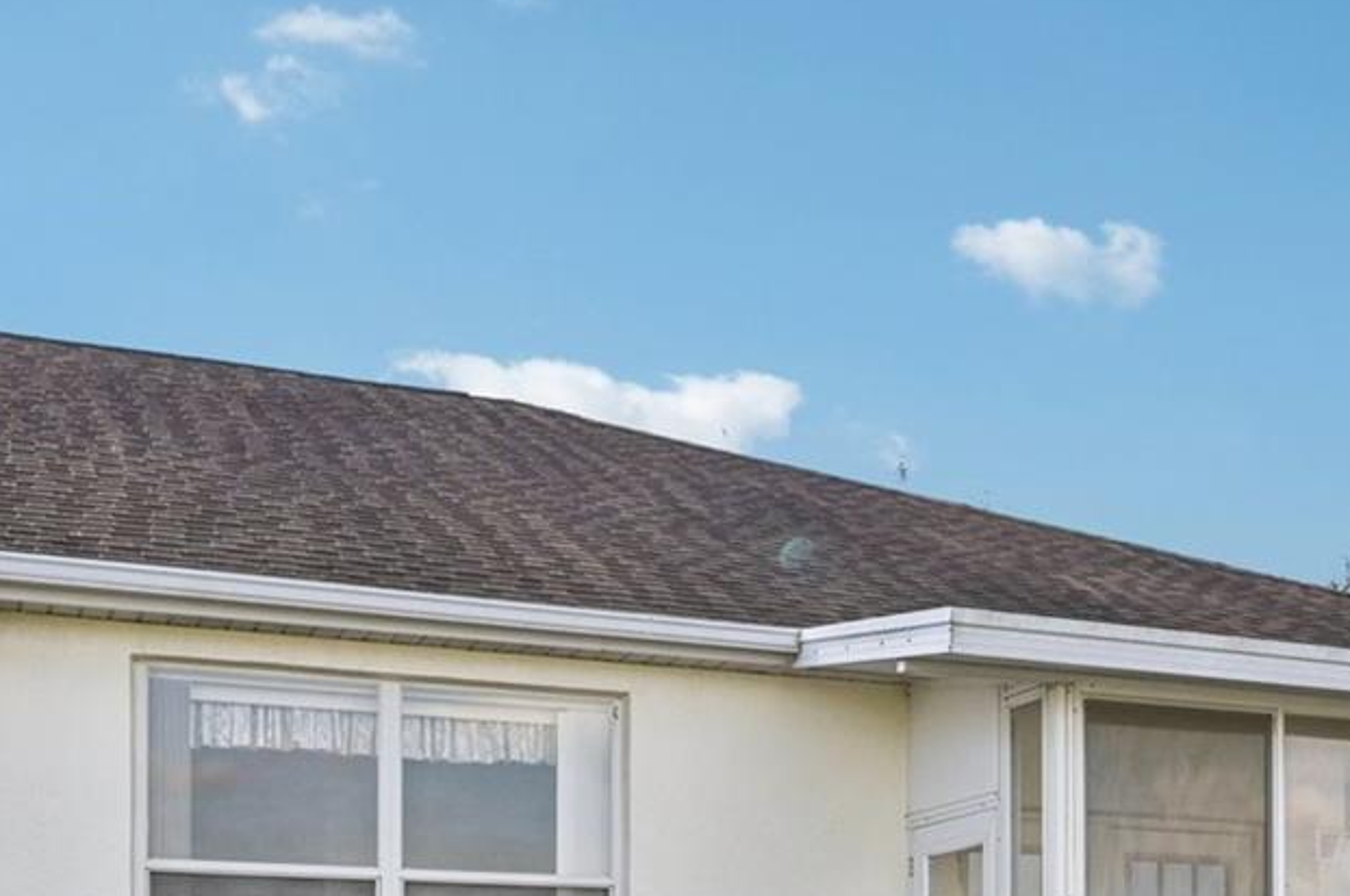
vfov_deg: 23.3
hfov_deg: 34.6
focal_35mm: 55
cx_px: 1139
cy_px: 930
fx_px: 2070
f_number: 8
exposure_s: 1/800
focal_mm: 21.5
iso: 400
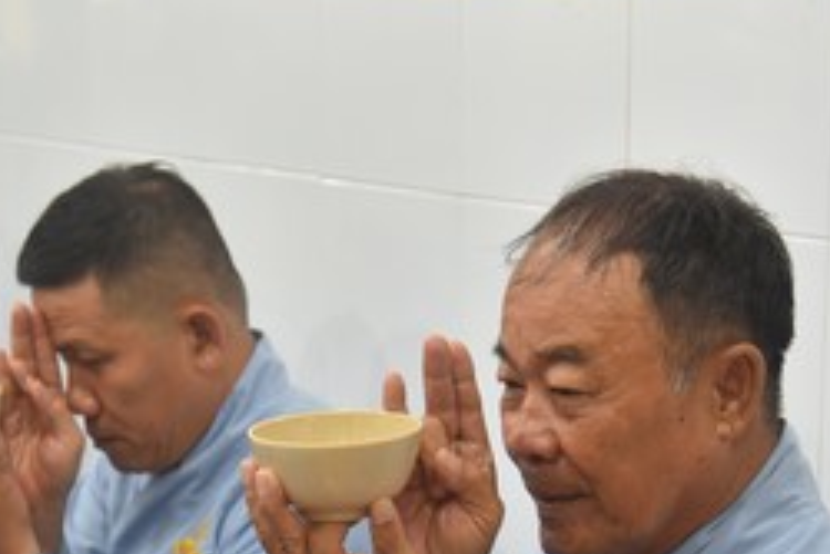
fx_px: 2860
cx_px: 173
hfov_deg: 16.4
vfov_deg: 10.9
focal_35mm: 124
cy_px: 604
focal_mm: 50
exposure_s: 1/60
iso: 720
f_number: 4
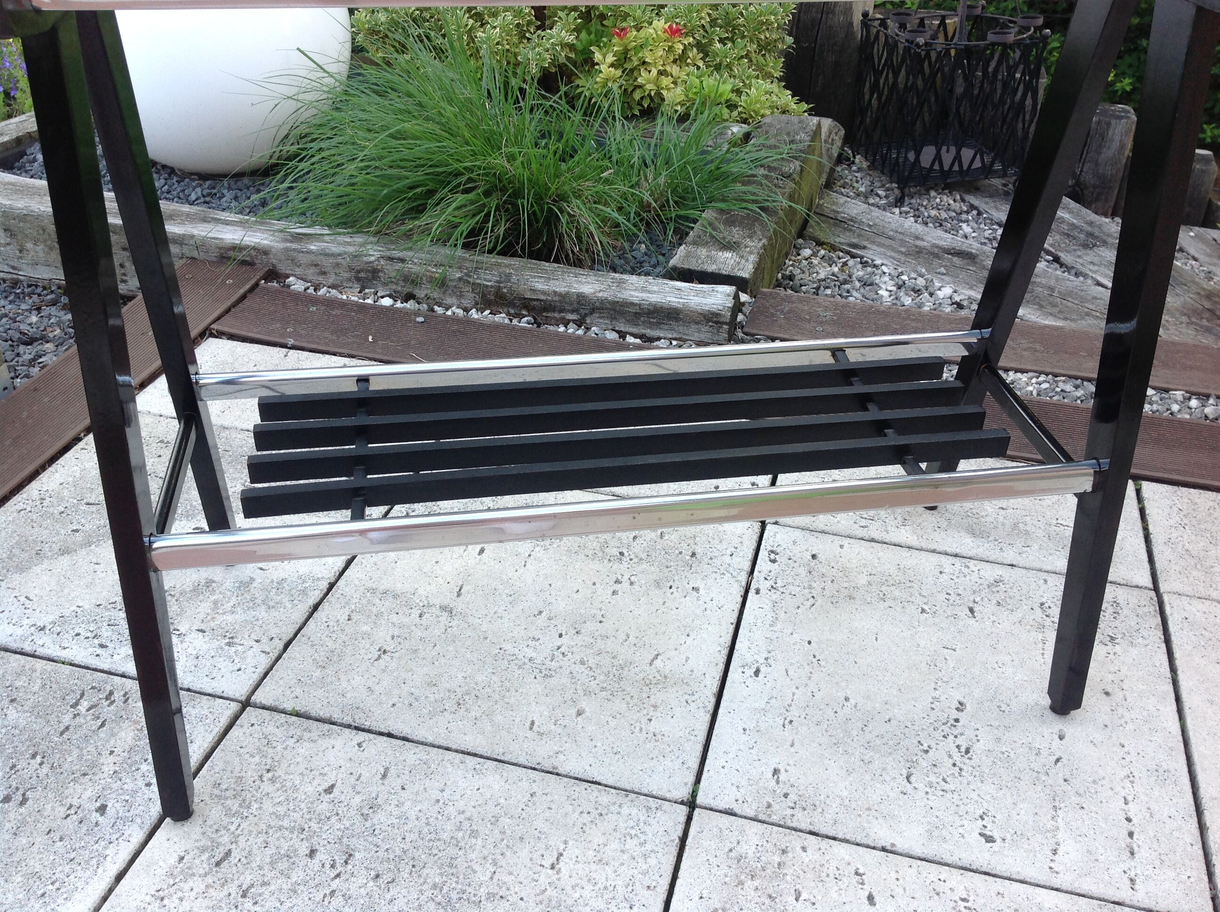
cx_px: 610
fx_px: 1232
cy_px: 456
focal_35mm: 35
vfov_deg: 40.6
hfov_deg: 52.7
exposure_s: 1/120
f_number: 2.4
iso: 50
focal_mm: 4.28
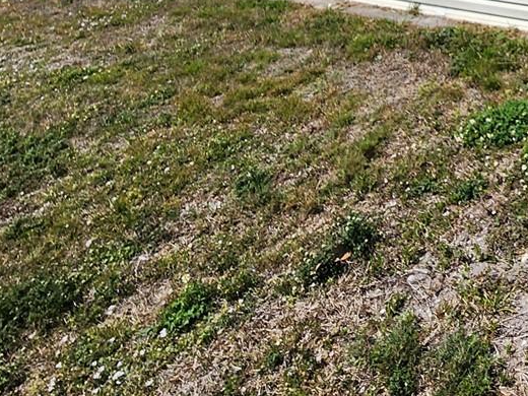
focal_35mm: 40
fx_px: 610
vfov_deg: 27.5
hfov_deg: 35.7
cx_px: 646
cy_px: -163
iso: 50
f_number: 2.2
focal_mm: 2.2
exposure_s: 1/3618
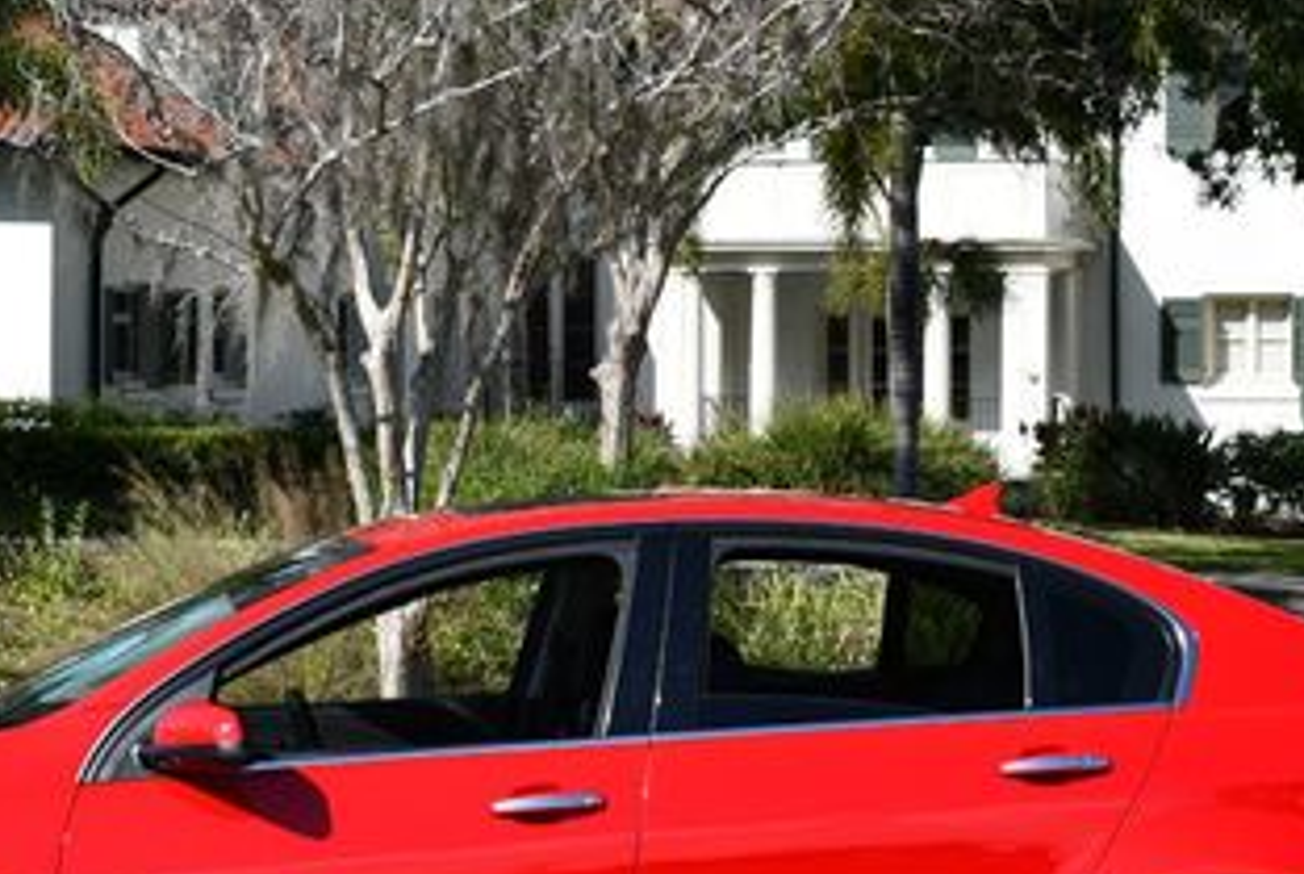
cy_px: 523
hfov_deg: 16.1
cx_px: 481
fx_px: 4607
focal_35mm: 127
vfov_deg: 10.8
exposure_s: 1/320
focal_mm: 31
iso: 100
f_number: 9
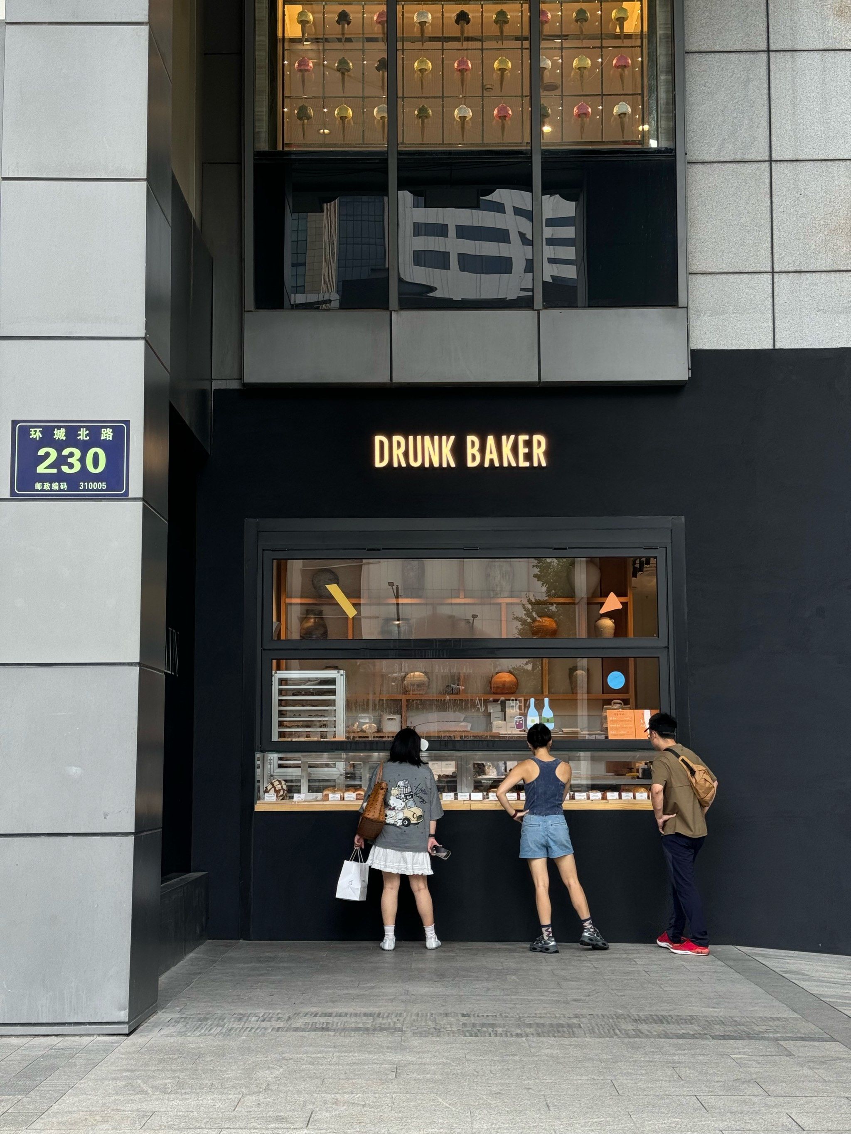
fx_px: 1573
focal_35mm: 48
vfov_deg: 39.7
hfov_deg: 30.3
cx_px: 426
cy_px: 567
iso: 64
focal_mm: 6.86
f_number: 1.78
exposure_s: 1/362
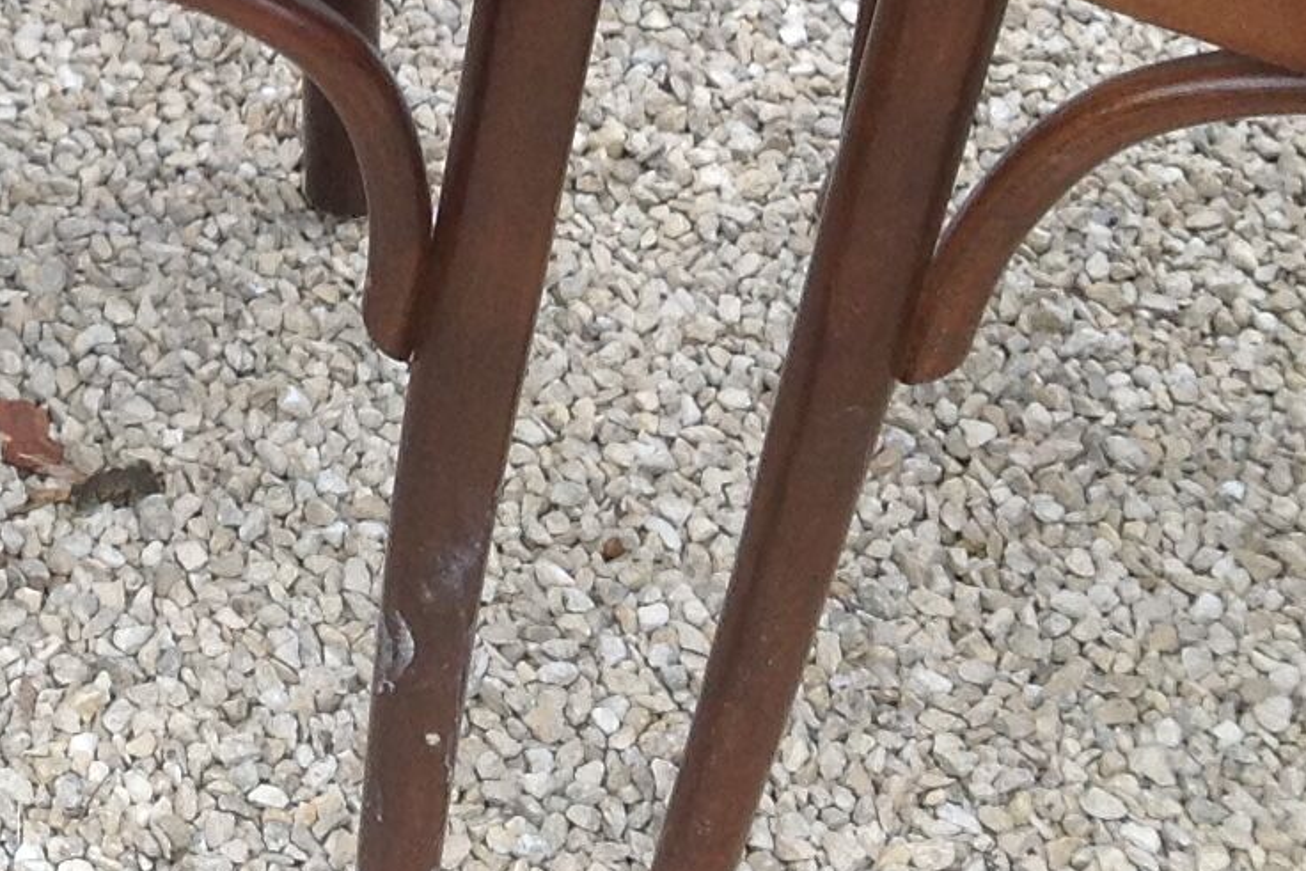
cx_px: -525
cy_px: -383
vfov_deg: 10.4
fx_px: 4644
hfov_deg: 15.1
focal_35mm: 128
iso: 50
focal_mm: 4.28
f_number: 2.4
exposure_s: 1/351
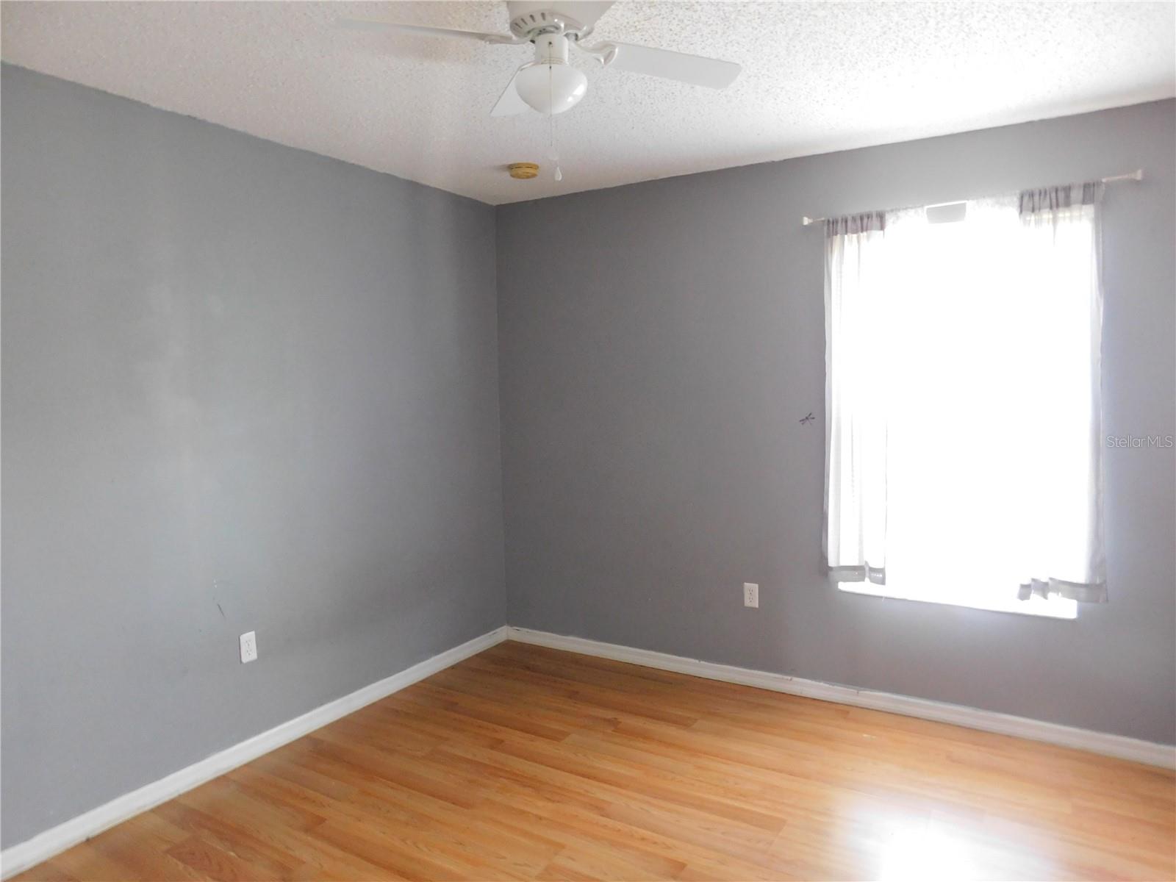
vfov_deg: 58.9
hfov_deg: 73.9
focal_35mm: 23
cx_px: 588
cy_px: 441
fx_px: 781
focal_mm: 4
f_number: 3
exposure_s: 1/10
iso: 400
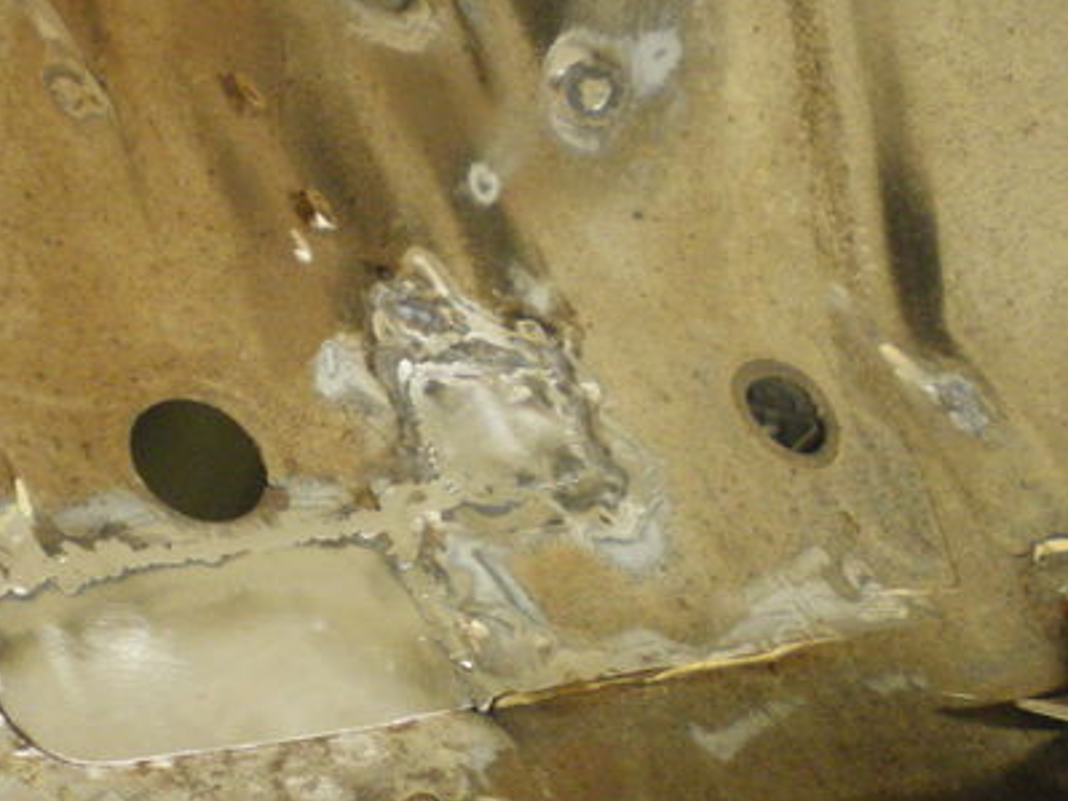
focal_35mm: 61
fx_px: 1881
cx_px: 214
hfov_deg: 30.9
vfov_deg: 23.9
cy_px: 533
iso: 400
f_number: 3.1
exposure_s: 1/8
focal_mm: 6.3
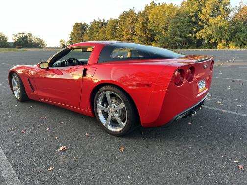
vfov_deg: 53.1
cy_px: 92
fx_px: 186
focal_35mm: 26
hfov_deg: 67.3
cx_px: 124
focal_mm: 5.7
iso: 40
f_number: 1.5
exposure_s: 1/121
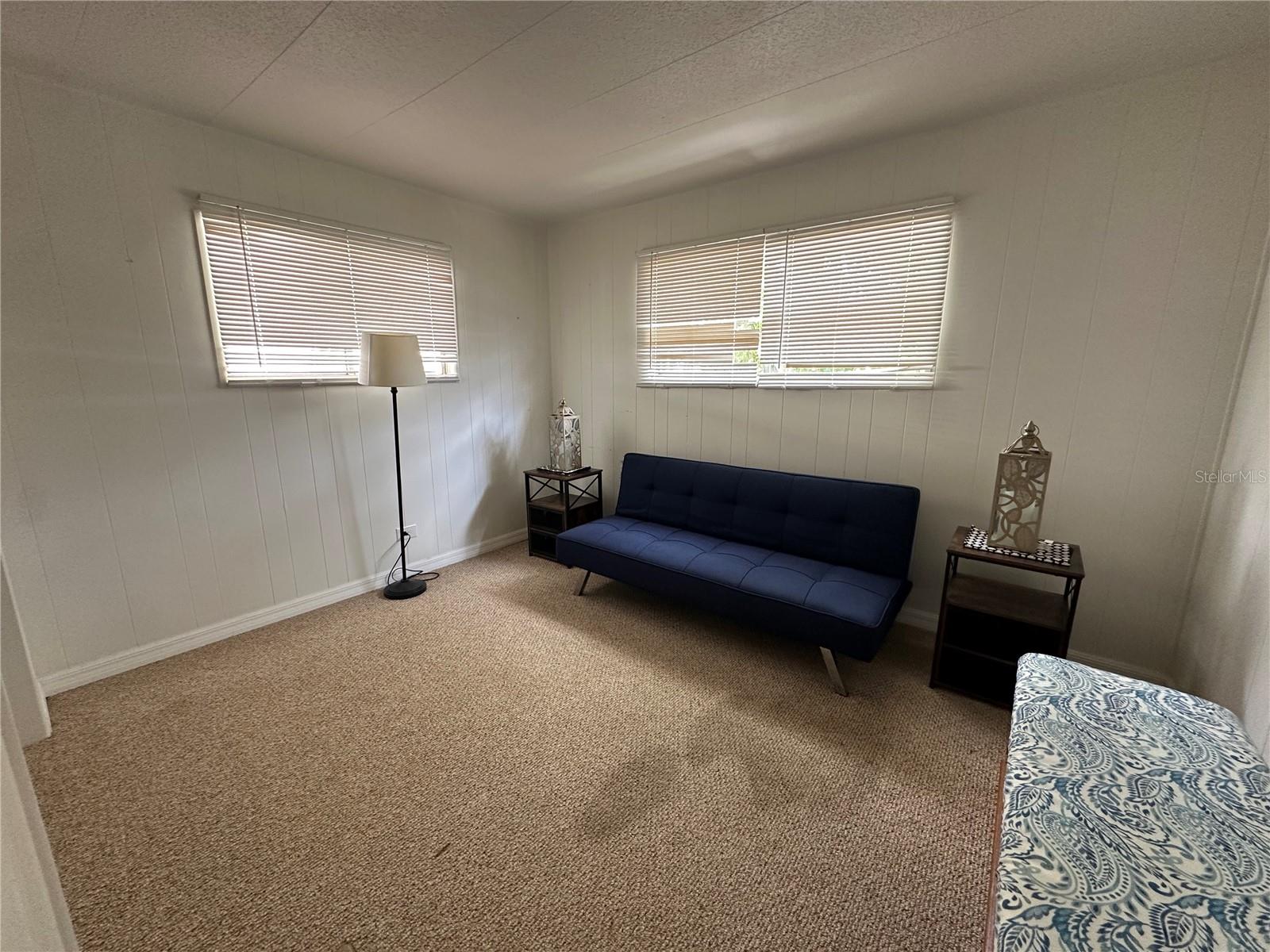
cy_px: 476
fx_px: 514
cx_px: 635
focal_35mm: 14
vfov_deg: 85.7
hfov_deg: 102.1
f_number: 2.2
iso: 250
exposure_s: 1/99
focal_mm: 2.22
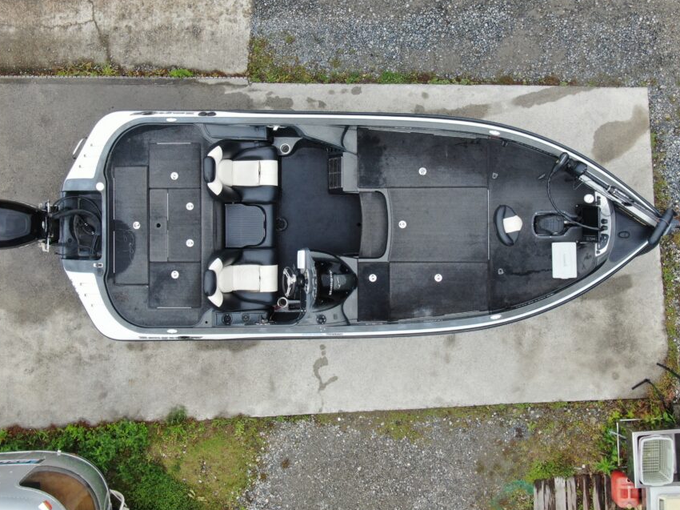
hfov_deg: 40.4
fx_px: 923
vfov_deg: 30.8
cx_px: 346
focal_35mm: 47
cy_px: 210
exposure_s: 1/320
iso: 100
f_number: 3.4
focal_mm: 6.63
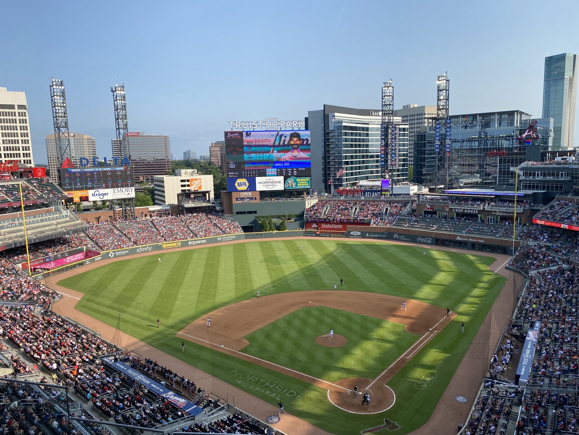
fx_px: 435
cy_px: 218
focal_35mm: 26
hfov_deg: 67.3
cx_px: 290
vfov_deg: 53.1
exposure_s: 1/2066
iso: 32
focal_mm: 4.25
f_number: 1.8
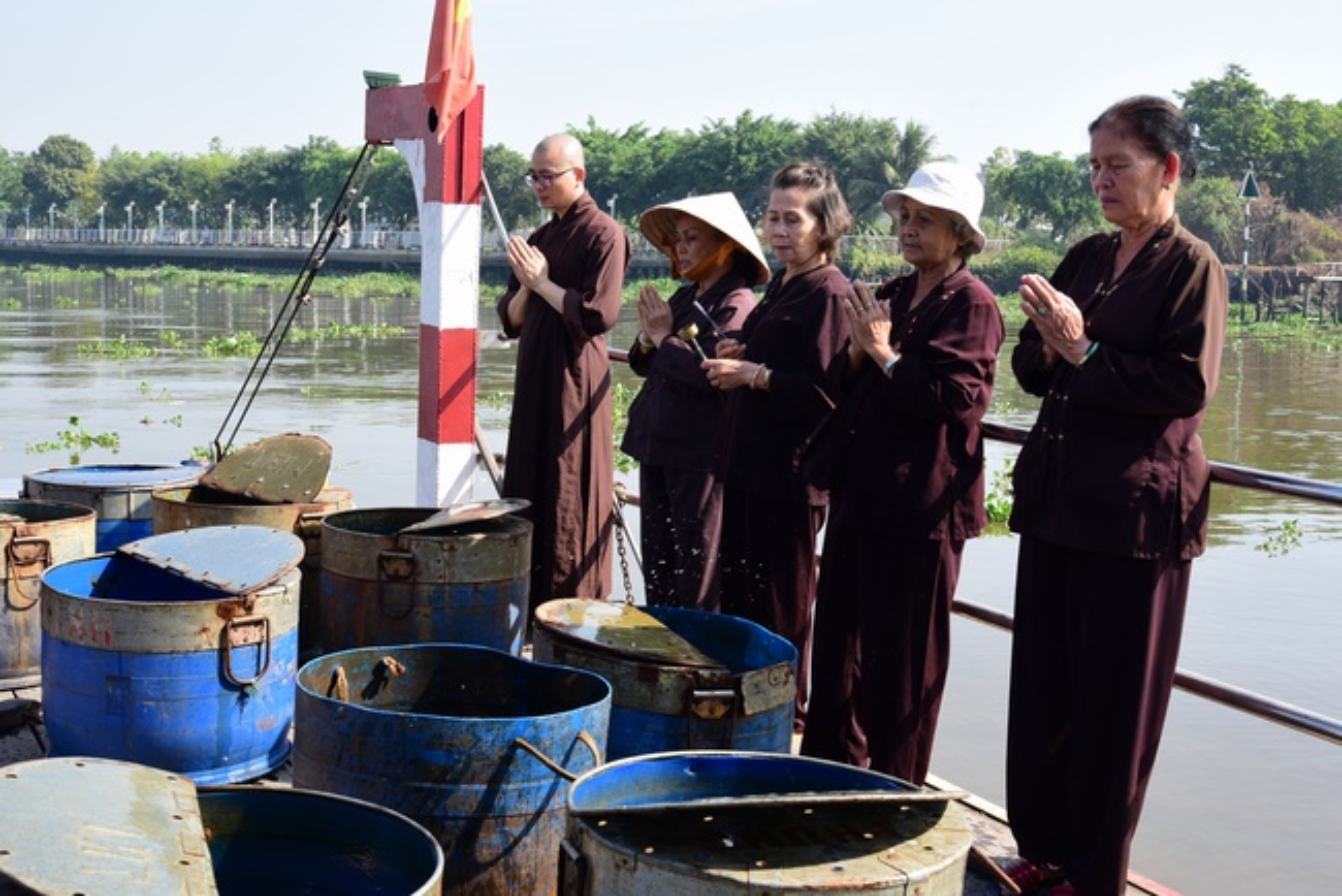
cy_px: 448
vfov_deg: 30.5
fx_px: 1641
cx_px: 671
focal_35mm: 44
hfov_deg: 44.5
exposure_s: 1/100
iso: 200
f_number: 10
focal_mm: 44
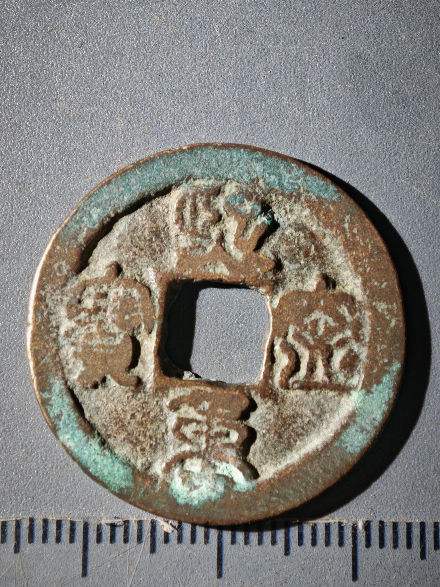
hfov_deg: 16.8
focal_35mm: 88
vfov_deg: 22.3
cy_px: 294
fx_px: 1491
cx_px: 220
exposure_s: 1/100
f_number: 2
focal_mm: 9
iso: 160
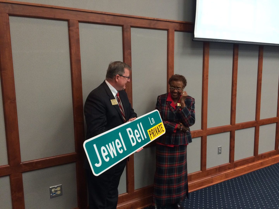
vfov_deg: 48.2
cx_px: 140
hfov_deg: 61.7
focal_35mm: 29
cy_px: 104
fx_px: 234
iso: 160
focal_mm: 4.15
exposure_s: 1/30
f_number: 2.2
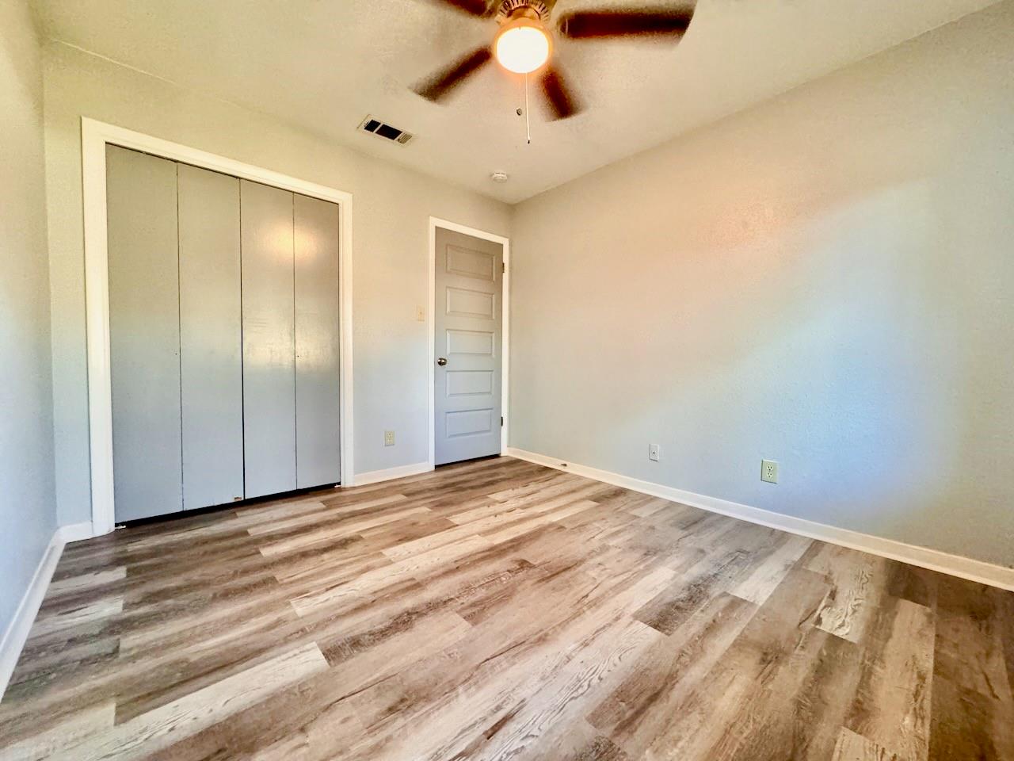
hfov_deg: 102.1
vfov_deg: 85.7
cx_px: 507
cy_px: 380
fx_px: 410
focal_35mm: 14
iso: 800
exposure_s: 1/60
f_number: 2.2
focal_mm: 2.22
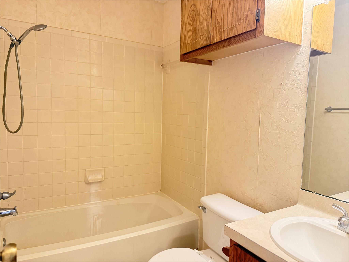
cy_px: 131
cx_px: 174
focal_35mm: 24
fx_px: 242
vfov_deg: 56.8
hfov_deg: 71.6
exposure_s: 1/60
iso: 640
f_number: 1.78
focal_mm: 6.76
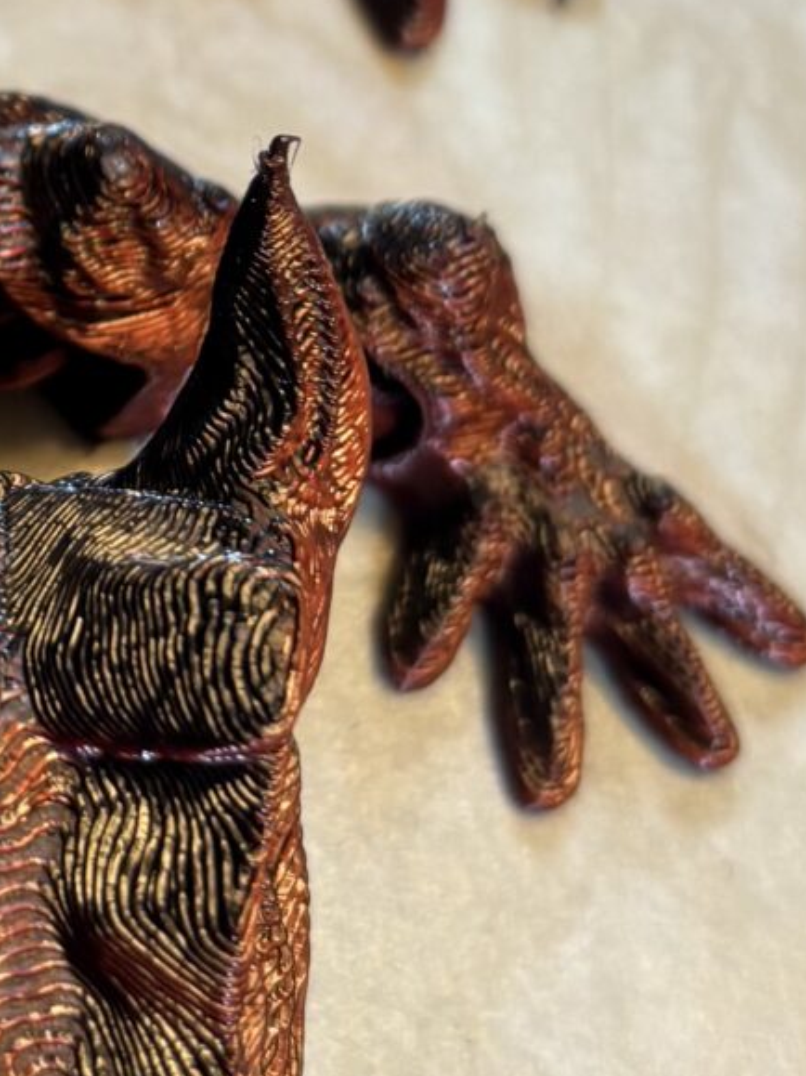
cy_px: 138
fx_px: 3572
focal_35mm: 115
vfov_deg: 16.9
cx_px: -241
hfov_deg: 12.5
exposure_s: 1/60
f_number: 1.6
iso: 80
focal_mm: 5.96
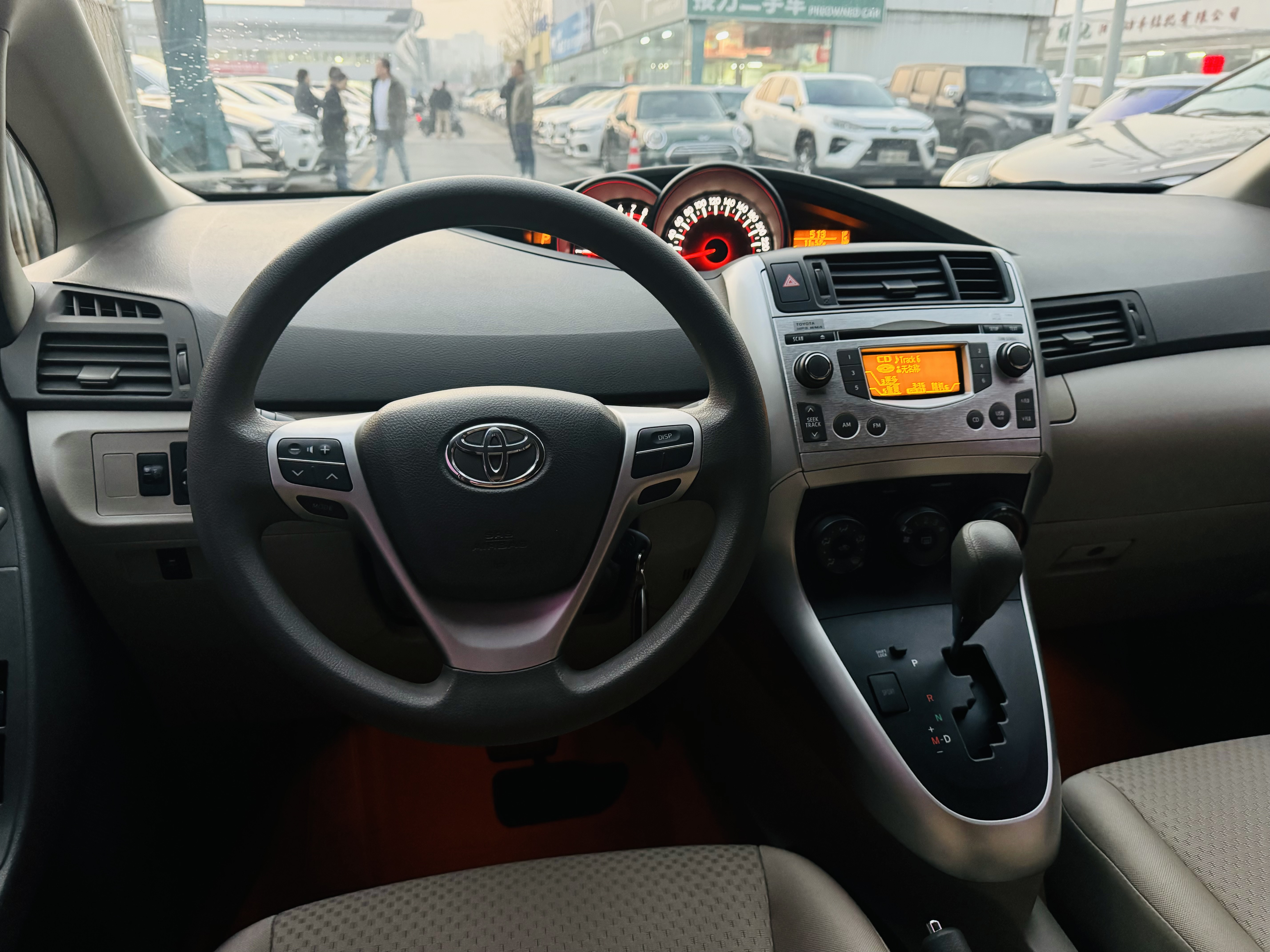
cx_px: 635
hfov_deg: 71.6
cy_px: 476
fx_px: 881
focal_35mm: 24
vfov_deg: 56.8
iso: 1000
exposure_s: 1/40
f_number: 1.78
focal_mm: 6.76
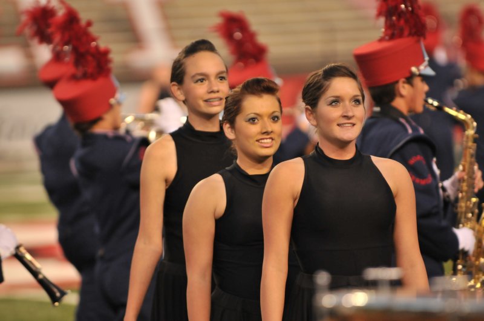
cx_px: 242
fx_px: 4028
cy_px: 160
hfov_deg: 6.9
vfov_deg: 4.6
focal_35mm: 300
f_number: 2.8
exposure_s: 1/320
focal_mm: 200
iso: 800
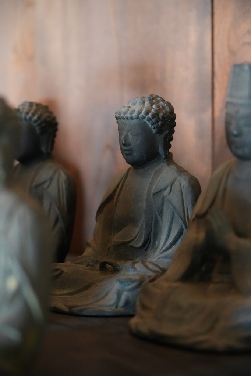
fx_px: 848
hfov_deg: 16.8
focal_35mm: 81
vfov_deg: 25.1
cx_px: 126
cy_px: 188
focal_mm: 81
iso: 12800
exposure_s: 1/13
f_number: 4
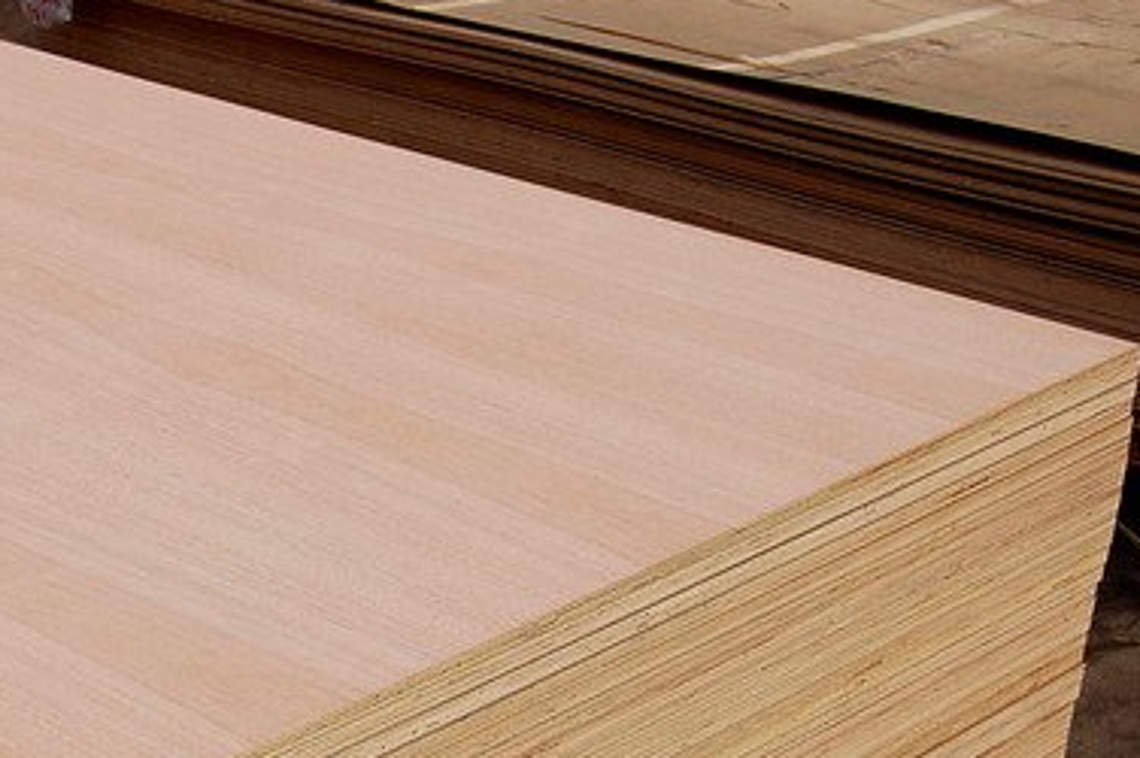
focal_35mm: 78
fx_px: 2468
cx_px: 109
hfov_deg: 25.2
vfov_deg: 17.2
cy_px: 667
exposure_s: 1/1000
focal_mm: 26
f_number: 7.1
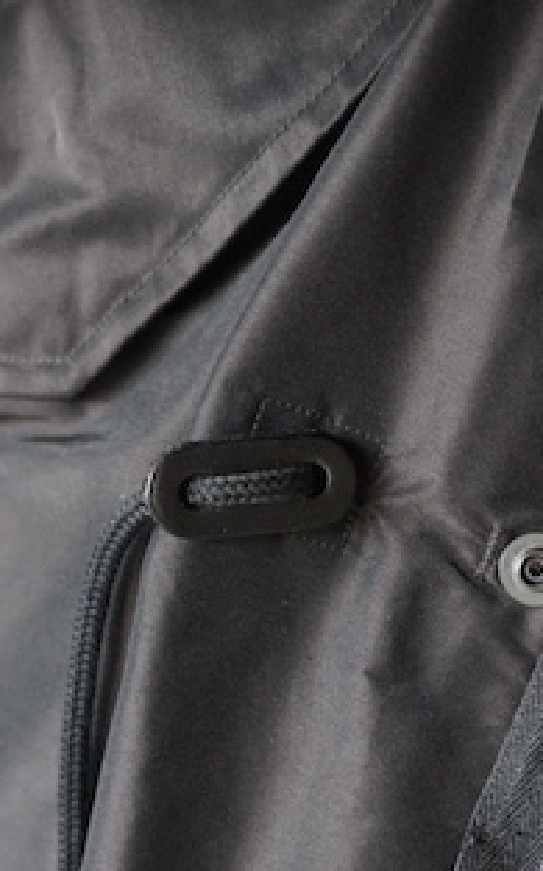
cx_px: 265
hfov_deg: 15.5
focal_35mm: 84
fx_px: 1994
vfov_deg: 24.6
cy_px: 505
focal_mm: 43
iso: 5000
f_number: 4
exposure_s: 1/60
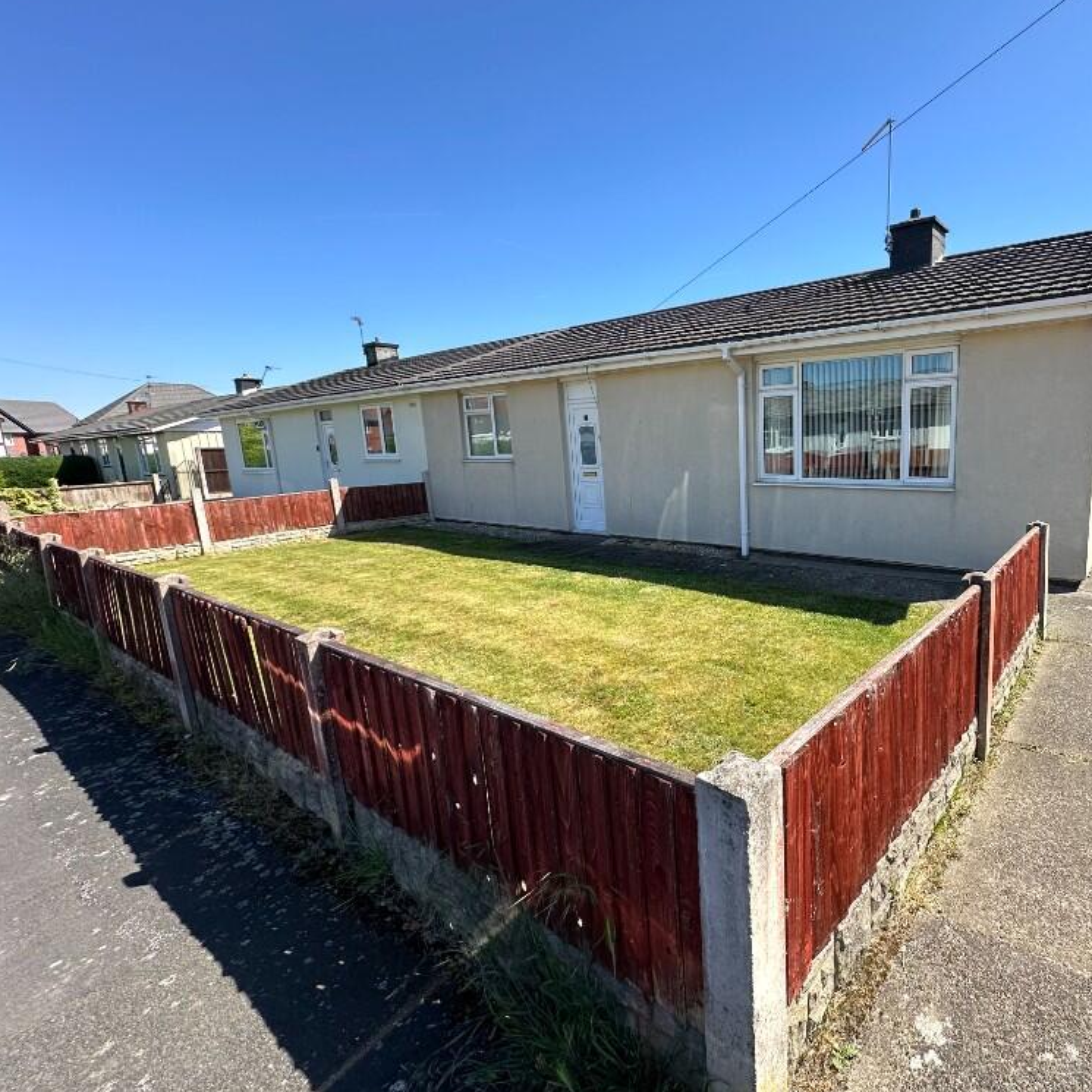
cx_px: 745
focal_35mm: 17
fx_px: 607
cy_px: 544
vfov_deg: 84.0
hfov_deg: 80.6
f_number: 2.2
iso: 40
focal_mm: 2.22
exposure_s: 1/1052
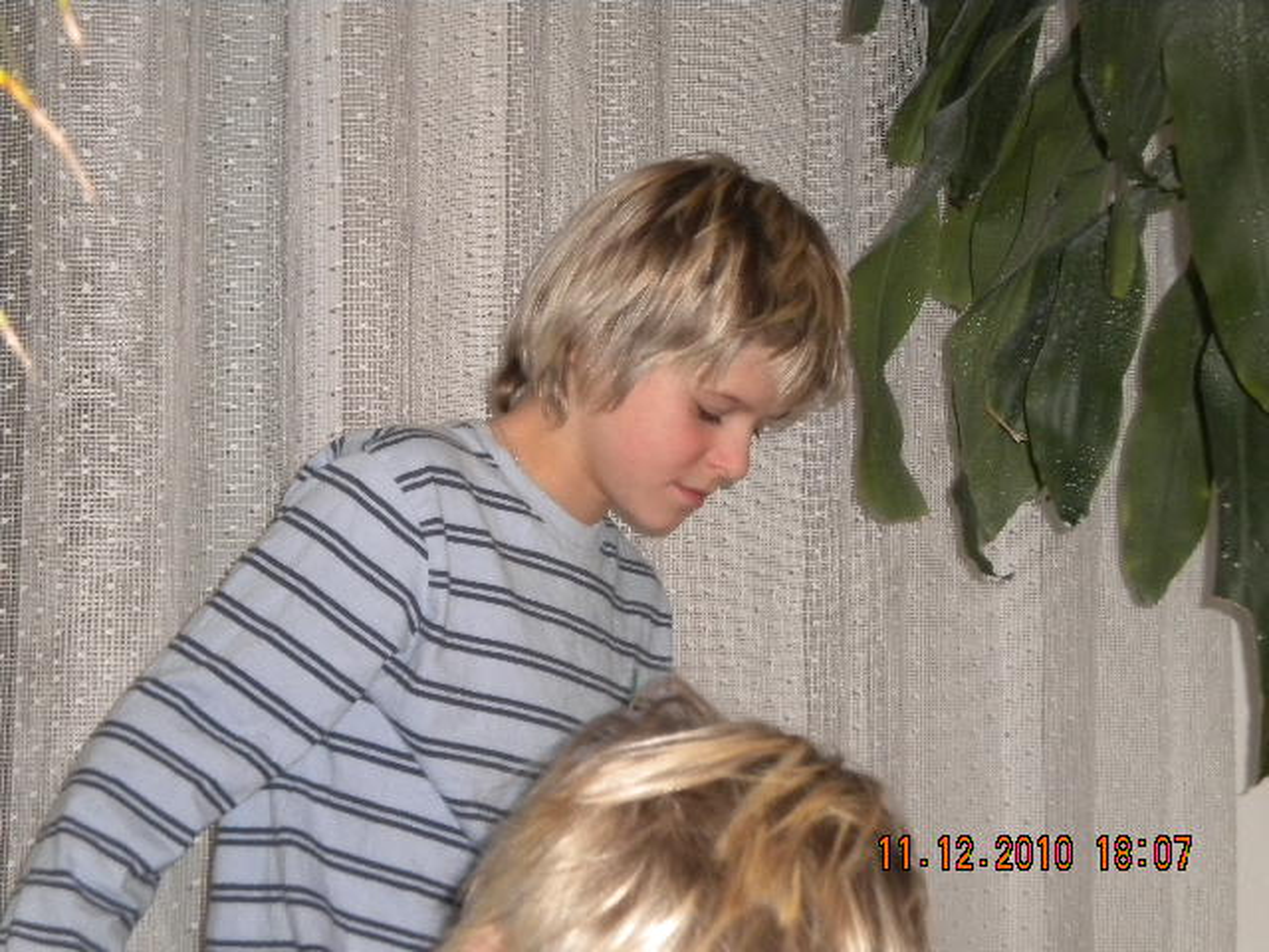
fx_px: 3519
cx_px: 634
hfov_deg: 20.4
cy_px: 476
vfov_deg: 15.4
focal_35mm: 96
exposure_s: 1/60
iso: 509
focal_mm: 17.3
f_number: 5.7
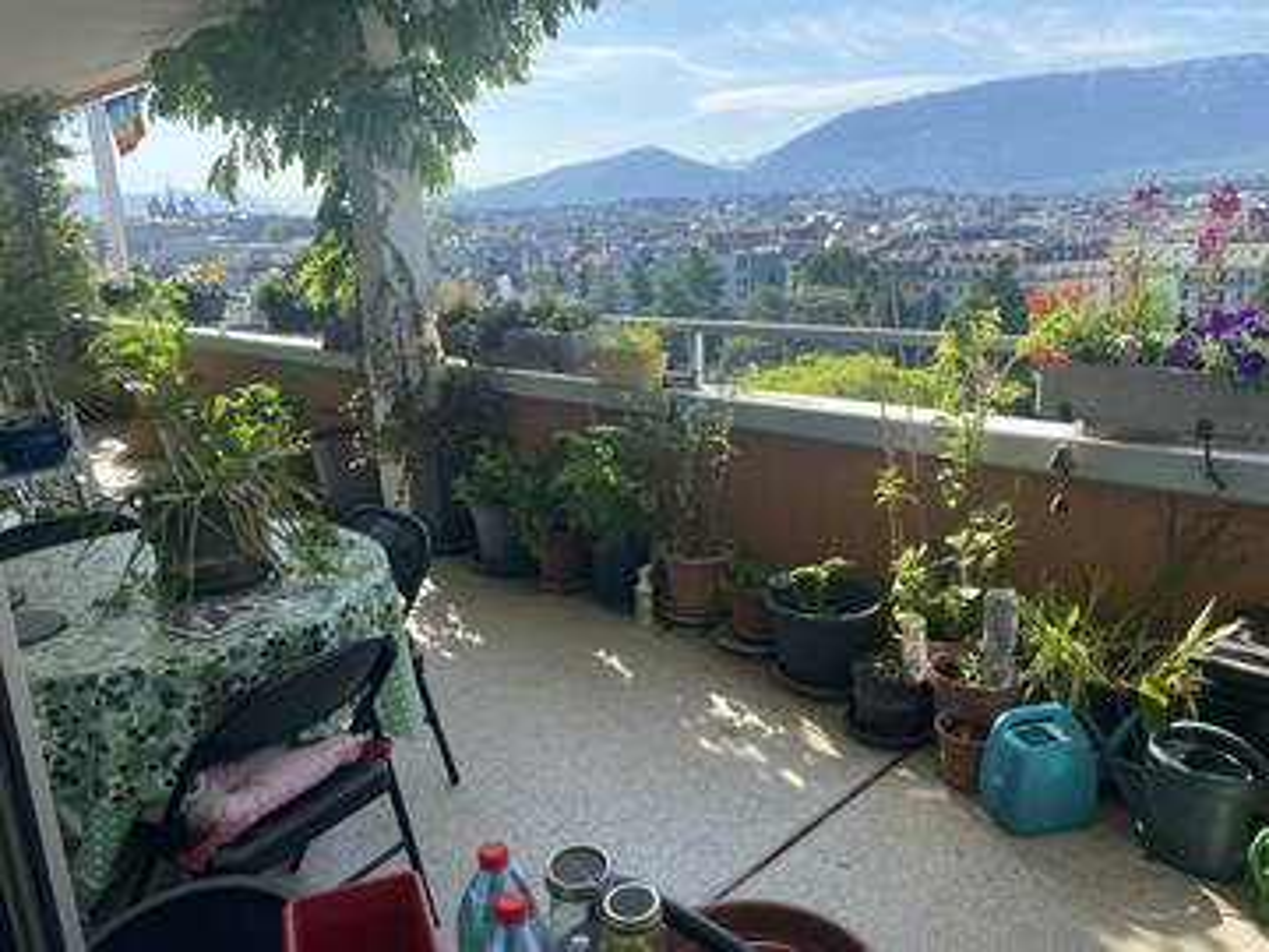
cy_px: 476
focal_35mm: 26
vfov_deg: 53.1
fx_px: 953
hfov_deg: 67.3
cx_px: 634
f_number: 1.8
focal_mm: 4.25
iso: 32
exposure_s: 1/864
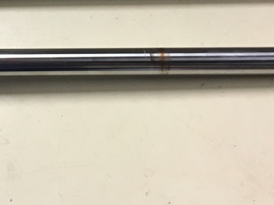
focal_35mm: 80
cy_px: 8
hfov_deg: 23.0
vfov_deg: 18.1
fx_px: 633
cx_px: -23
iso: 200
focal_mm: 4.15
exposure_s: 1/33
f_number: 2.2
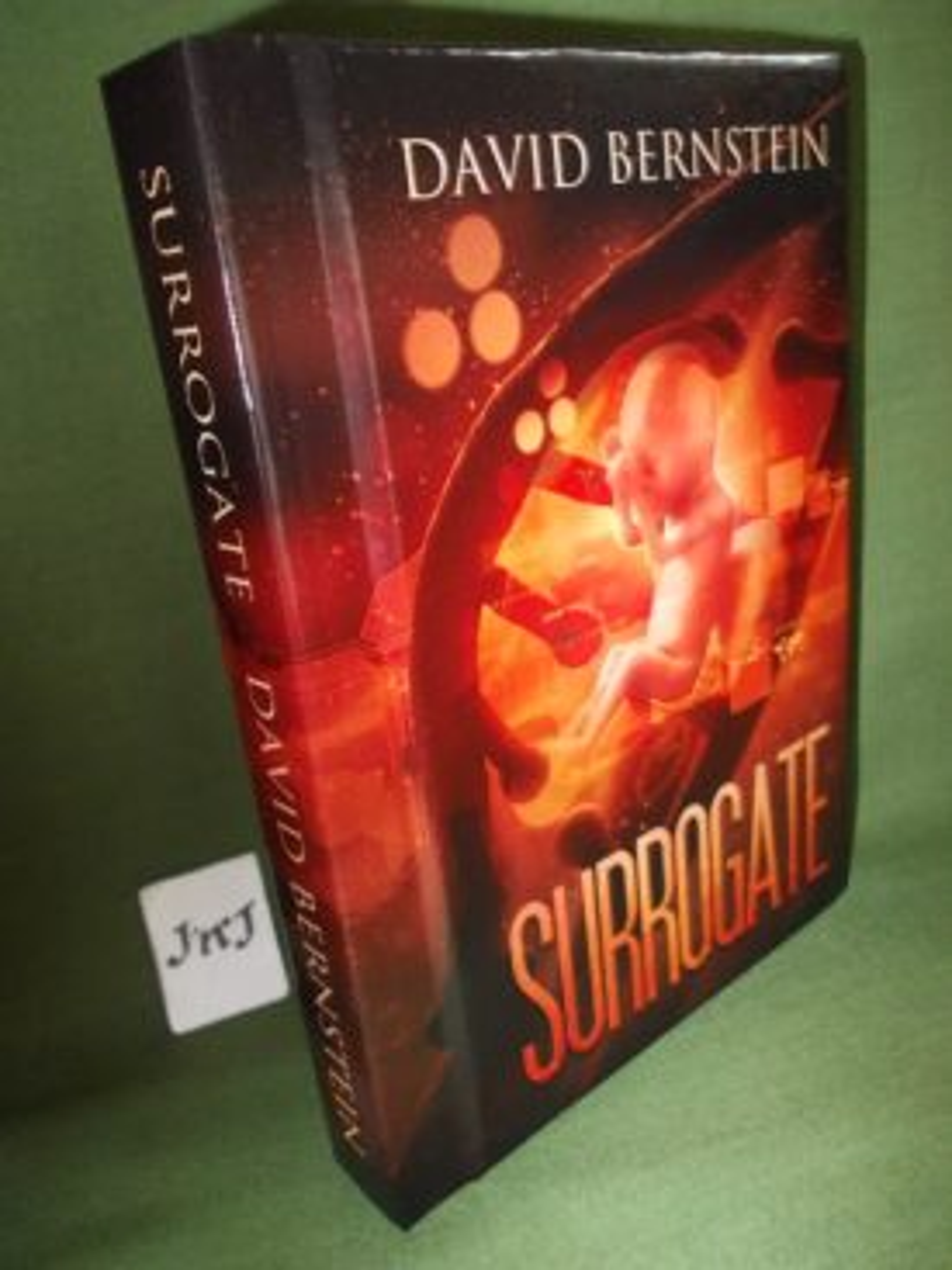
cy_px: 635
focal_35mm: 28
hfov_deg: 49.7
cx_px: 476
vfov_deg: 63.5
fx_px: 1027
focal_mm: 4
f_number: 2.7
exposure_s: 1/25
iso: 200
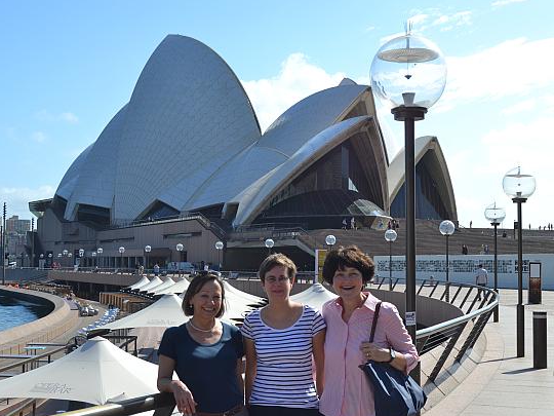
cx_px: 282
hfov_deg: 36.2
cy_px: 210
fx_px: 848
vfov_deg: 27.5
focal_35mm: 53
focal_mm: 32
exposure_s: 1/250
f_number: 8
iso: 100
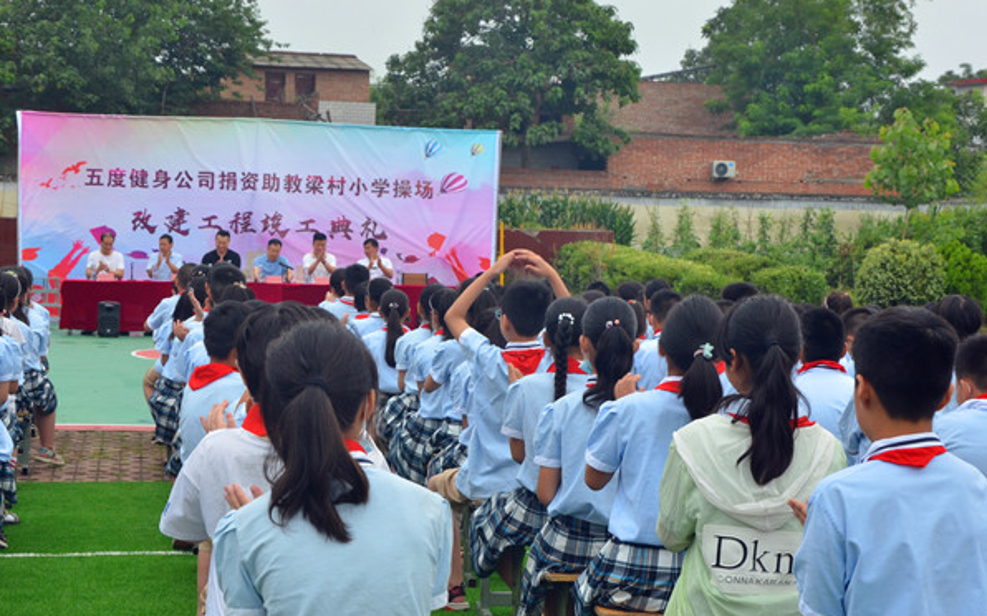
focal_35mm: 72
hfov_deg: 28.7
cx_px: 452
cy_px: 400
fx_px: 1927
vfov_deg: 18.1
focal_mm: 35
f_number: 8
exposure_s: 1/250
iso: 200
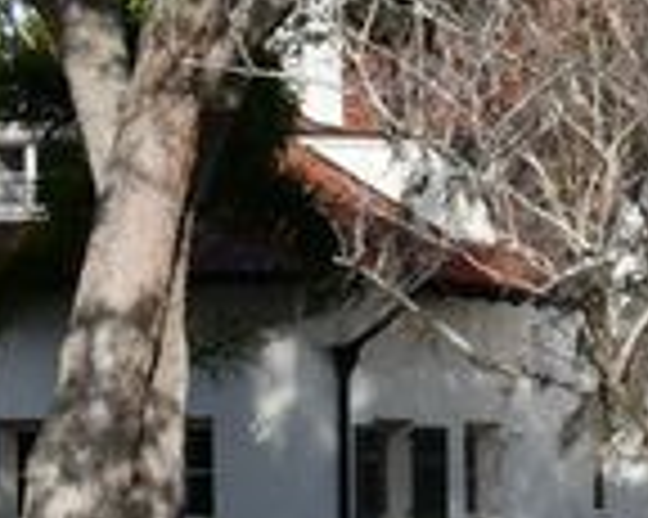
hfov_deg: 7.6
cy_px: 658
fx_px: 4810
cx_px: 810
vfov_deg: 6.1
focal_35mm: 251
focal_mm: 30
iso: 100
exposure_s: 1/250
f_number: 8
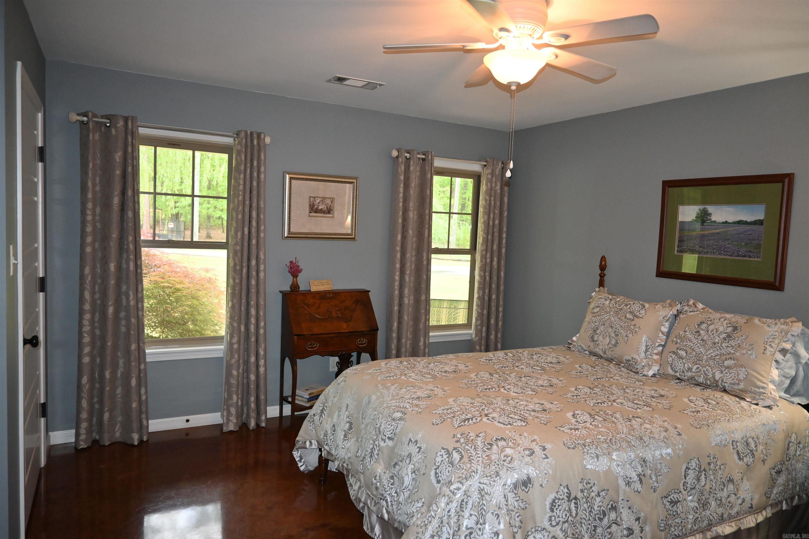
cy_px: 270
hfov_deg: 73.7
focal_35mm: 24
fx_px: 539
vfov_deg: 53.1
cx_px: 404
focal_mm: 16
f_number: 3.5
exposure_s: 1/200
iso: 1250
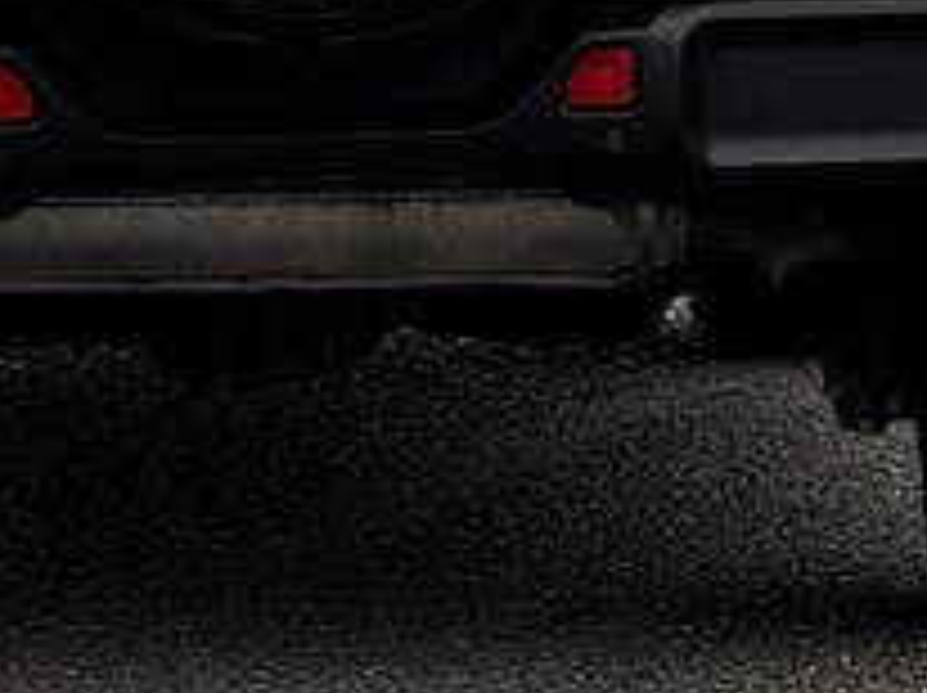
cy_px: -441
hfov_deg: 4.2
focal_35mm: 467
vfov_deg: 3.2
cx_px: 212
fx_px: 12491
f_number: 2.8
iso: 50
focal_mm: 15.66
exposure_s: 1/149
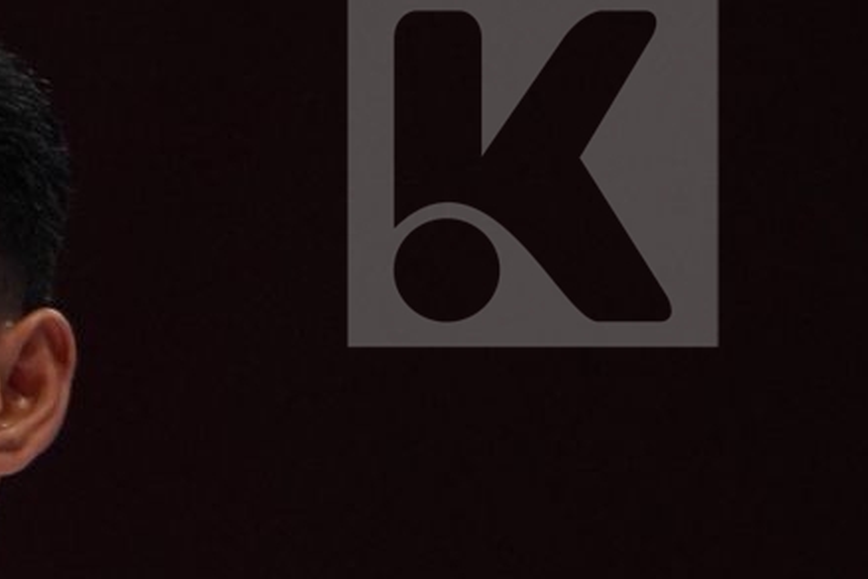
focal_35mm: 1725
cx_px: -811
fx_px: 41588
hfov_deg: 1.2
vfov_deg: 0.8
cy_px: 868
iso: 1000
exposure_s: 1/500
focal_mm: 280
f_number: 4
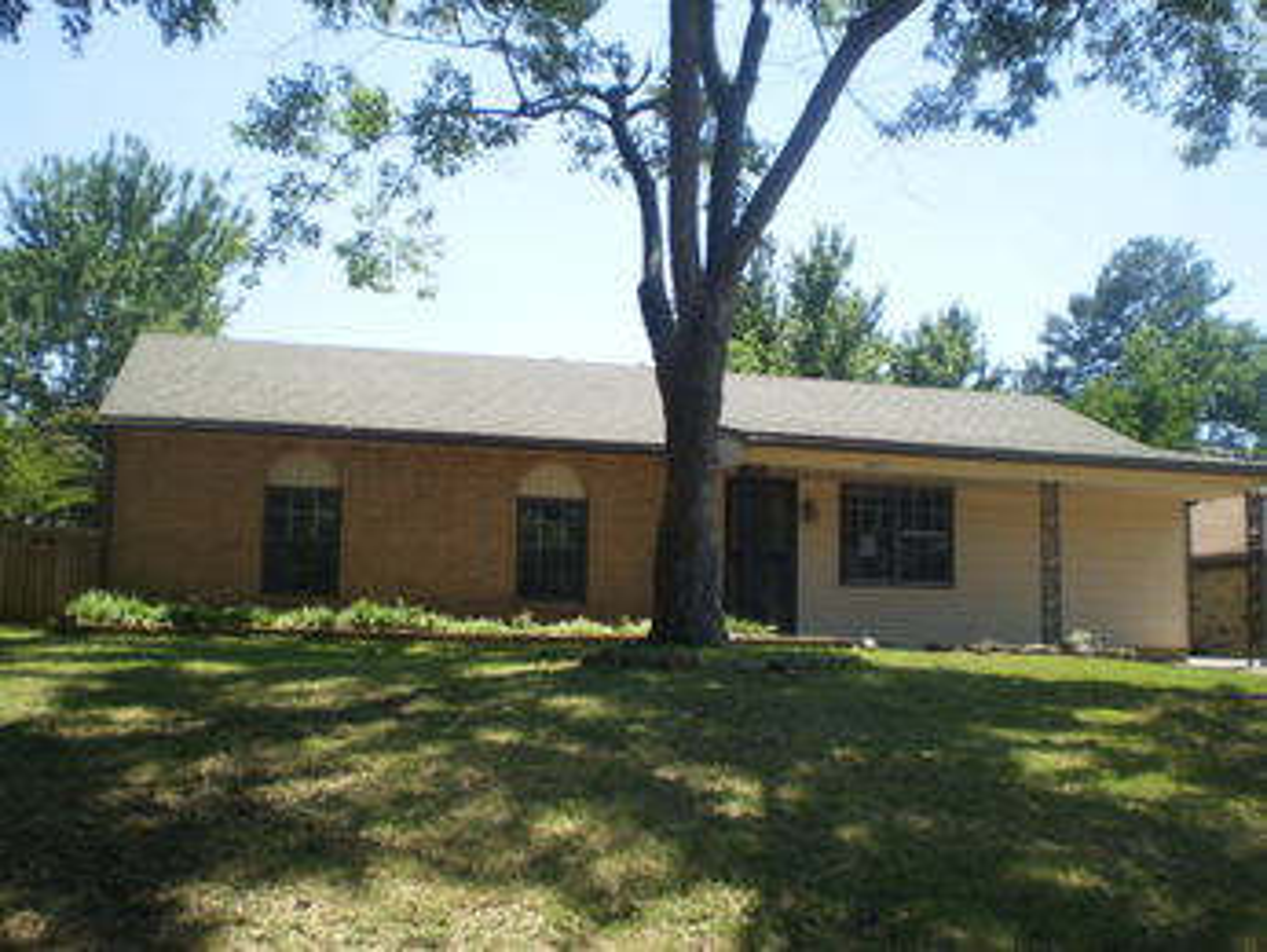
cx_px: 634
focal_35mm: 36
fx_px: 1319
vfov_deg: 39.7
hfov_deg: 51.3
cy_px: 476
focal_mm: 6.3
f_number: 3.1
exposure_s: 1/640
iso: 64
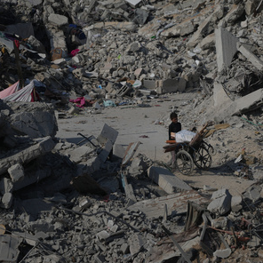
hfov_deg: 3.8
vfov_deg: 3.8
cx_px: 195
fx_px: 3945
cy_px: 122
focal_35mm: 459
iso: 125
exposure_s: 1/2500
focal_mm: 312
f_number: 5.6
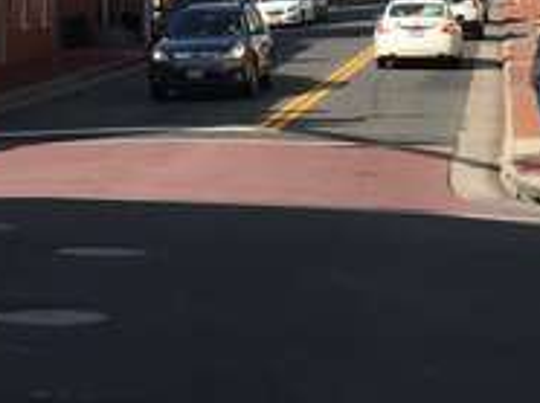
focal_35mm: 125
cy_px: -302
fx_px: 1947
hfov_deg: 15.7
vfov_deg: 11.1
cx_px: 145
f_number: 2.2
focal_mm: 4.15
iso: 32
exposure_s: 1/2198
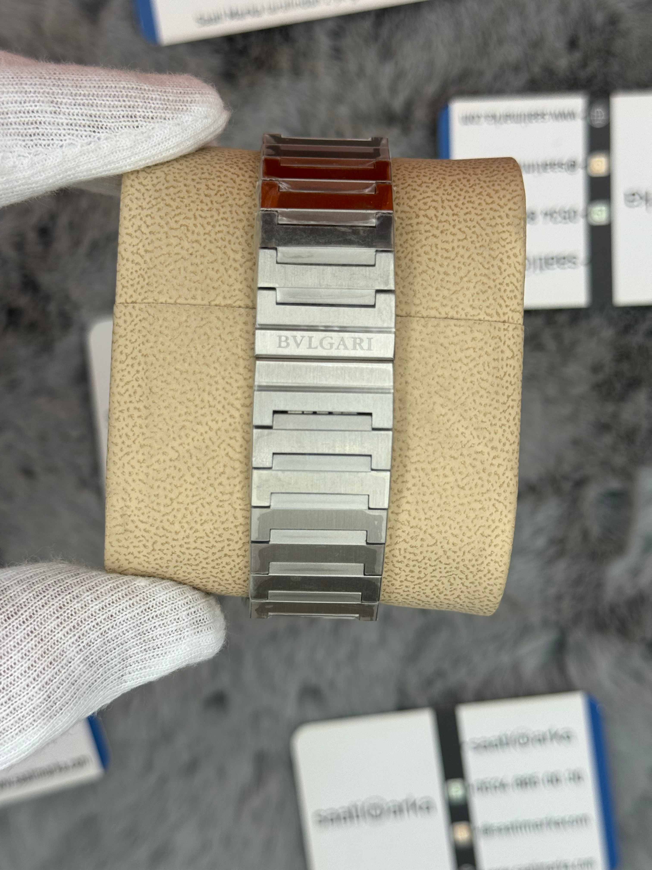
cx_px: 326
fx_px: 1205
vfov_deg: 39.7
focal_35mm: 48
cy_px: 435
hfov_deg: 30.3
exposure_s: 1/906
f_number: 1.78
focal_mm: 6.76
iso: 64
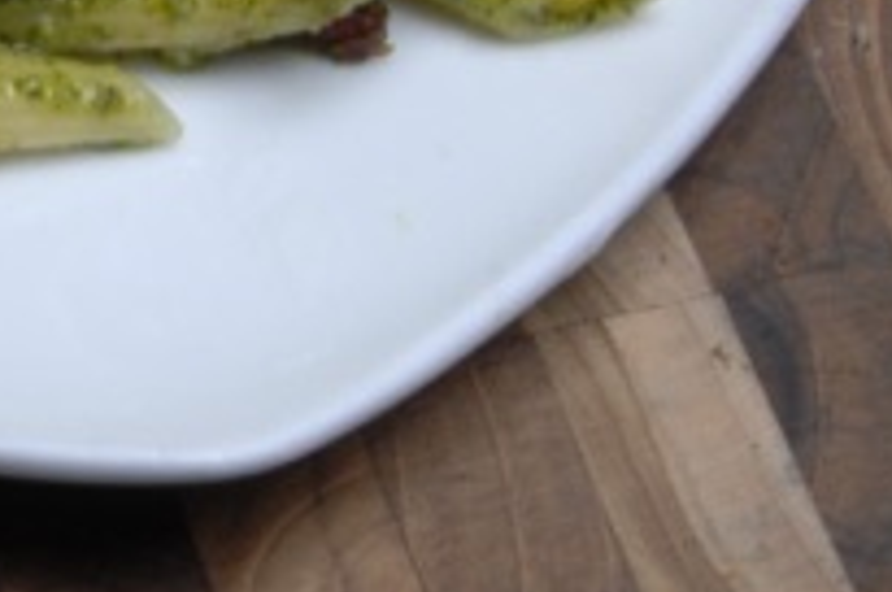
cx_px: -788
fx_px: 5070
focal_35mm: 205
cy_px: -442
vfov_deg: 6.5
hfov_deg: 9.5
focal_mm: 35
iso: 100
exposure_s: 1/125
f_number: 14
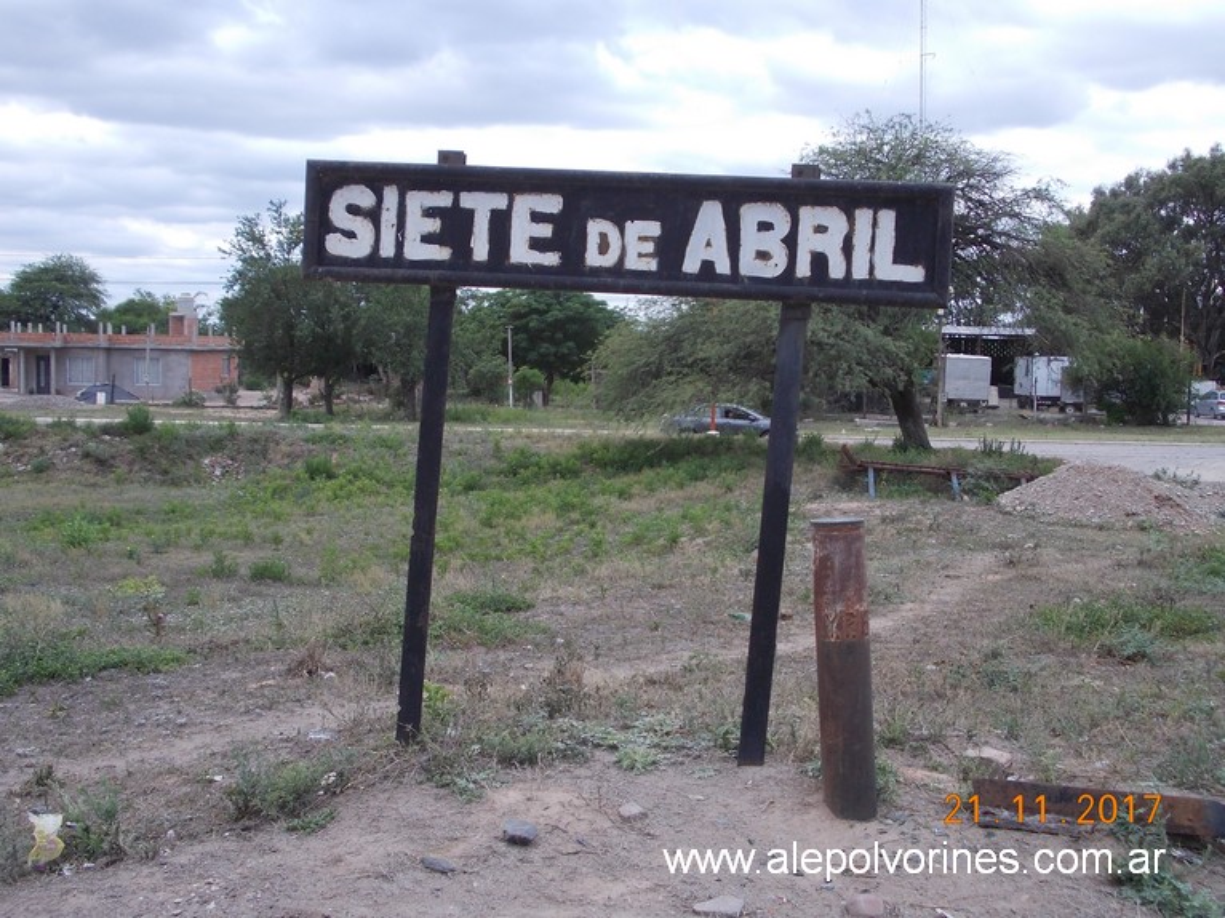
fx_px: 1521
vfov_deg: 33.6
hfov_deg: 43.9
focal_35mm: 43
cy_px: 459
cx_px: 612
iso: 80
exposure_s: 1/500
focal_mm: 6.1
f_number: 3.3
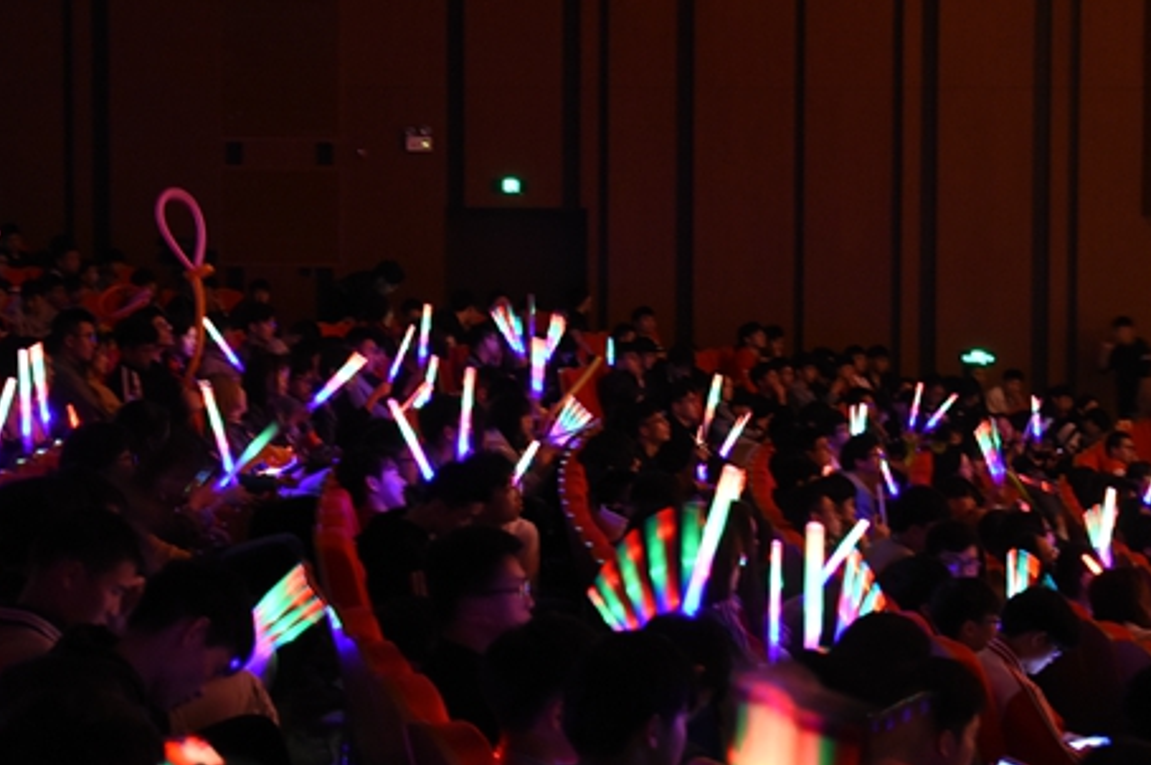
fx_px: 2811
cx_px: 657
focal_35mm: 88
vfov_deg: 15.5
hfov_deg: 23.1
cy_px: 356
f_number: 4.5
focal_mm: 38
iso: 2000
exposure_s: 1/4
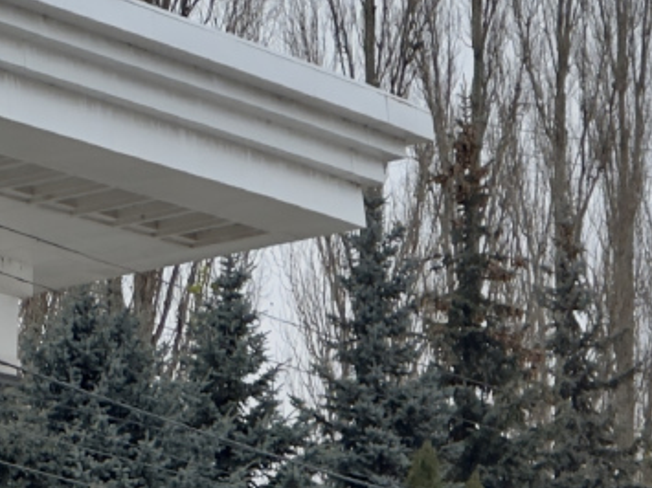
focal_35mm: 282
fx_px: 5310
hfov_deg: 7.0
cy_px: 438
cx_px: 459
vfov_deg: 5.3
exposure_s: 1/99
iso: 125
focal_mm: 9
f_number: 2.8
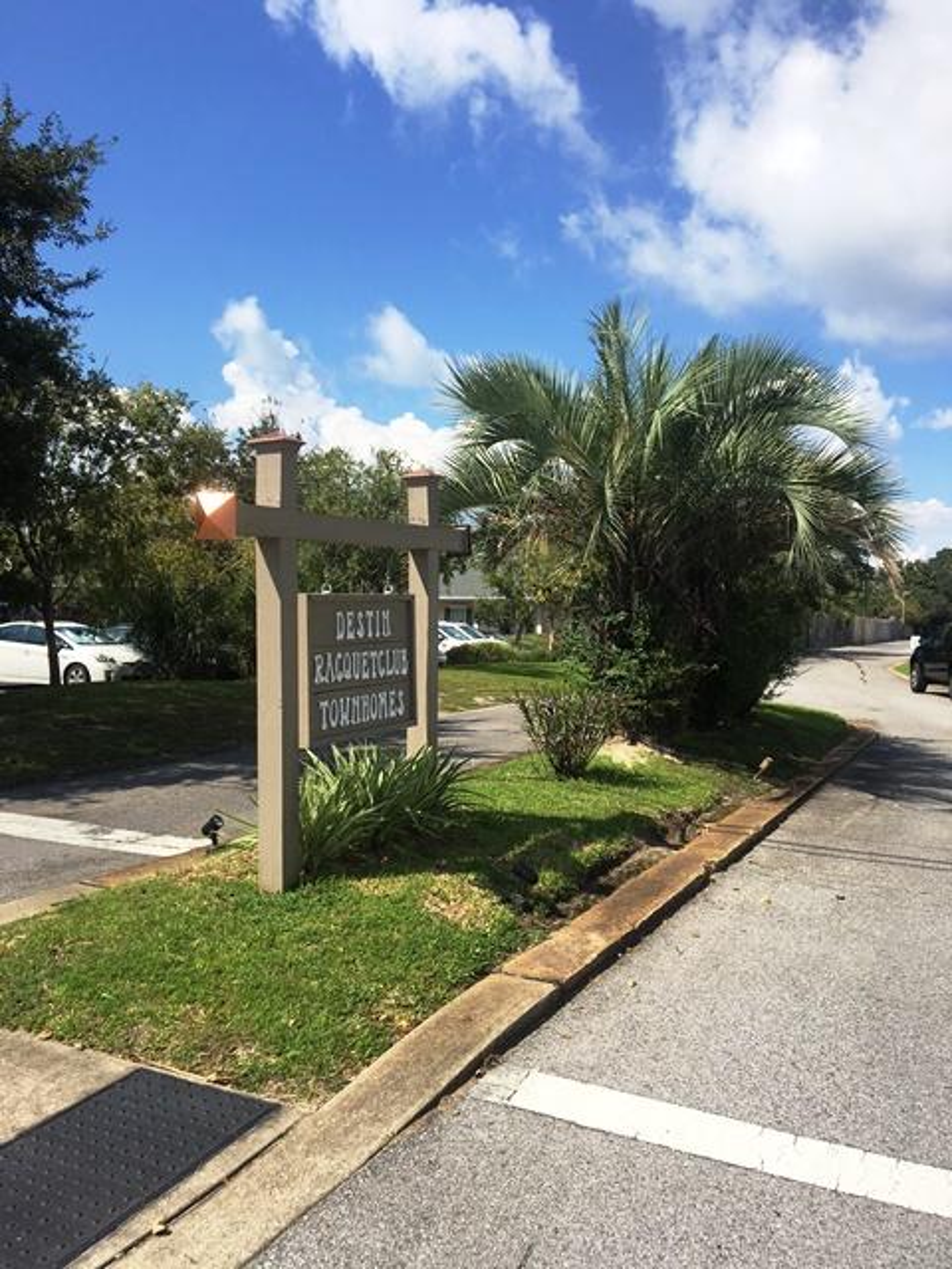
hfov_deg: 48.2
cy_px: 634
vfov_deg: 61.7
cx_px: 476
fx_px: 1063
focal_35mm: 29
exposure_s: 1/1876
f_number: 2.2
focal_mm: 4.15
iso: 25
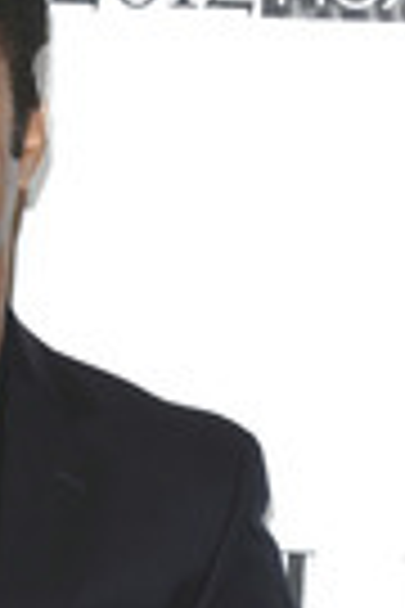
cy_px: 761
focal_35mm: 381
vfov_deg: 5.4
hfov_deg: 3.6
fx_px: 6429
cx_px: -142
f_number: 5
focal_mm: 86
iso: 320
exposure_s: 1/200
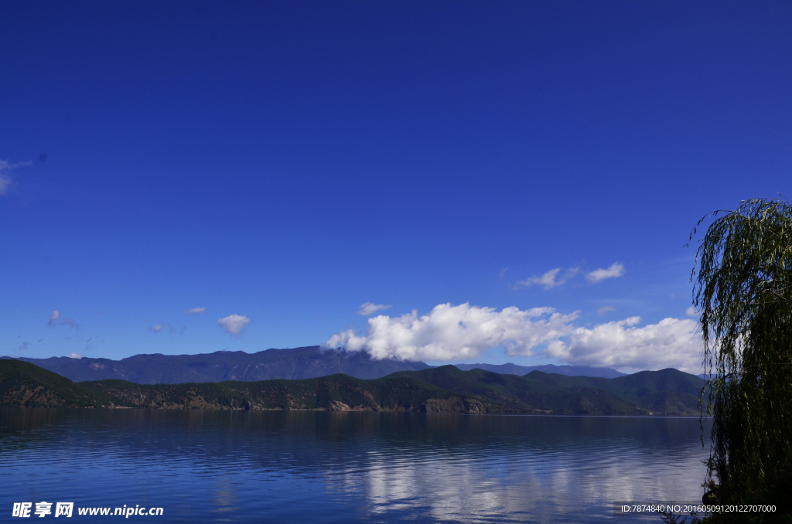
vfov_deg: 43.4
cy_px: 262
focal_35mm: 30
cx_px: 396
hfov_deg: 62.0
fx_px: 659
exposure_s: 1/640
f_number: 11
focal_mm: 20
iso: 100
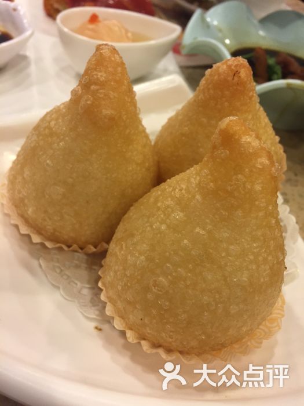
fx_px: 340
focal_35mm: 29
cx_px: 152
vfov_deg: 61.7
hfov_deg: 48.2
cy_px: 203
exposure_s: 1/33
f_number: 2.2
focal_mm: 4.15
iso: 80
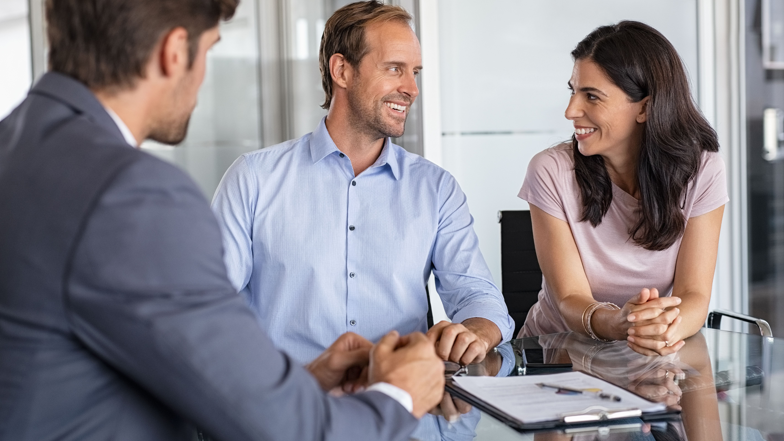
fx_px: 1310
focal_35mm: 63
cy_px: 218
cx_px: 391
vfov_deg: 19.1
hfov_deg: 33.3
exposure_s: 1/200
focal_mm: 50
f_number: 2.8
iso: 500
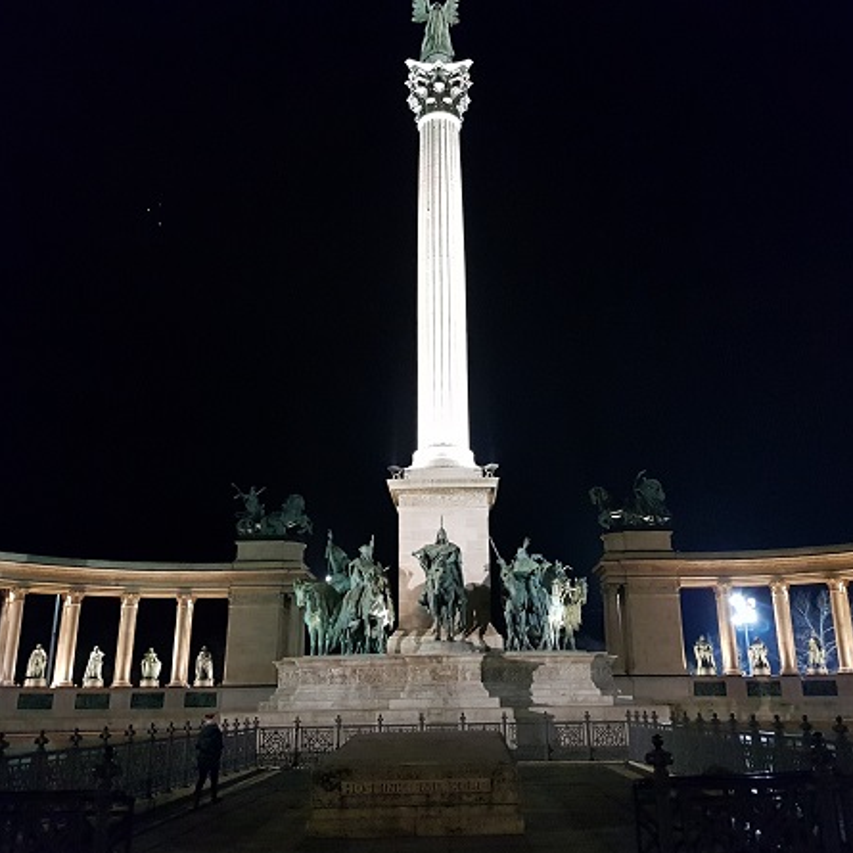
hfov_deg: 52.5
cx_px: 433
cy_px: 424
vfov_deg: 52.5
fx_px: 864
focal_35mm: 31
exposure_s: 1/33
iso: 1000
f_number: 1.7
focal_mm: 4.2
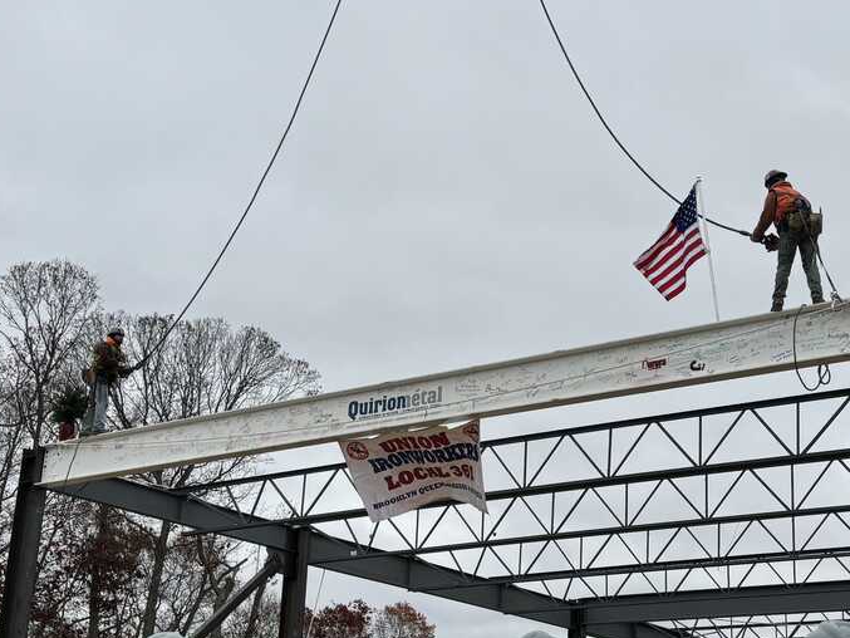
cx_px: 569
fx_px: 1449
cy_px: 372
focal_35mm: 59
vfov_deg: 24.8
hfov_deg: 32.4
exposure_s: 1/679
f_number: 1.6
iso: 50
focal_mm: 5.96
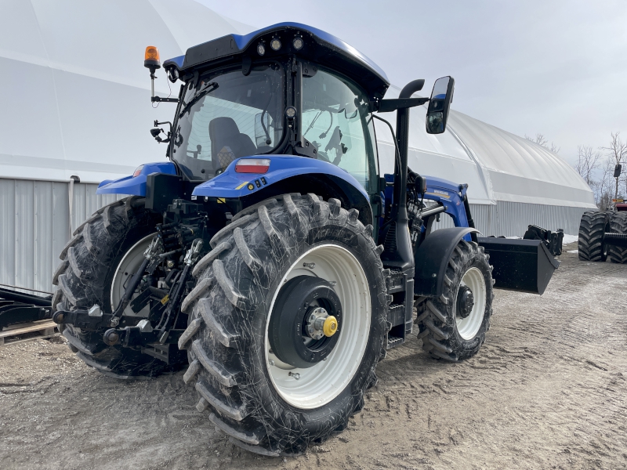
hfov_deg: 67.3
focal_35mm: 26
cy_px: 235
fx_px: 471
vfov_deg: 53.1
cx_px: 314
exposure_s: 1/4000
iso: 32
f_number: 1.6
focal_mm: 4.2
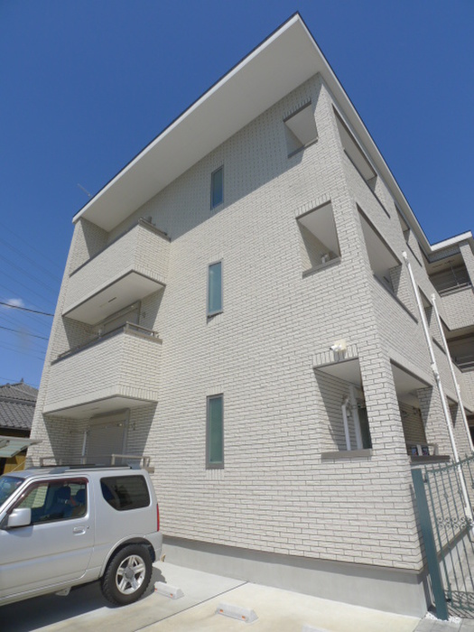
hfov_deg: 71.6
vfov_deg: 87.8
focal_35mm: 18
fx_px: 329
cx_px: 237
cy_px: 316
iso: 100
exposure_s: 1/800
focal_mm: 3.9
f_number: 5
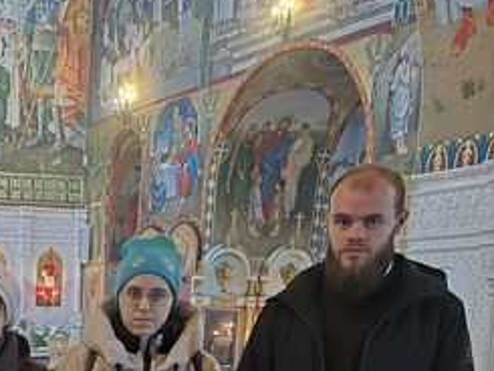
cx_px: -93
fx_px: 1071
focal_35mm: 75
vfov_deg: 17.5
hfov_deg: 23.8
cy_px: 575
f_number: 1.7
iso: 2000
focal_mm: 6.3
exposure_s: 1/15
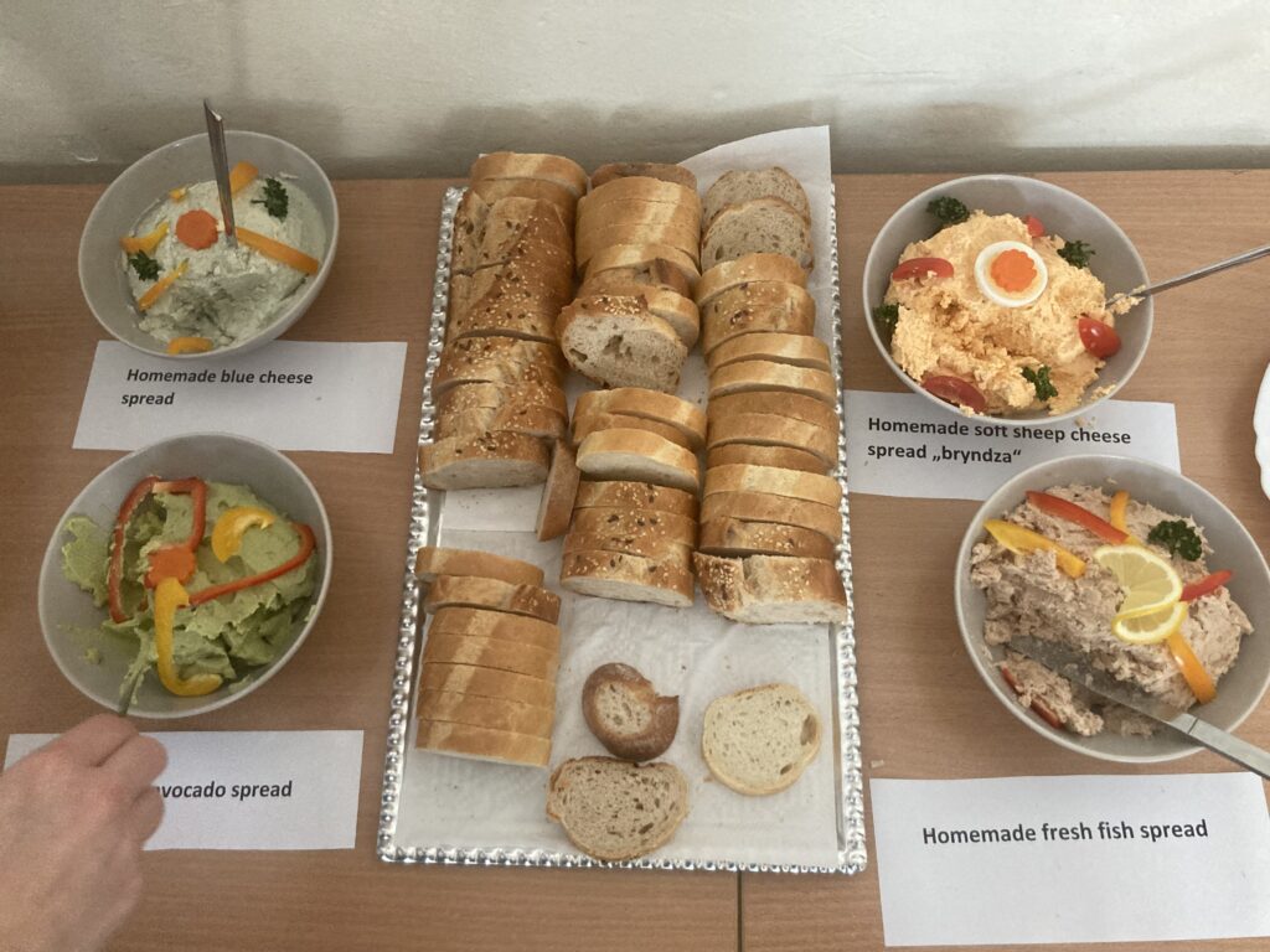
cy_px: 476
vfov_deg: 49.7
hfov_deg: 63.4
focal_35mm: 28
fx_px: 1027
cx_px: 635
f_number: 1.8
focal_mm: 3.99
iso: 320
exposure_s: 1/50
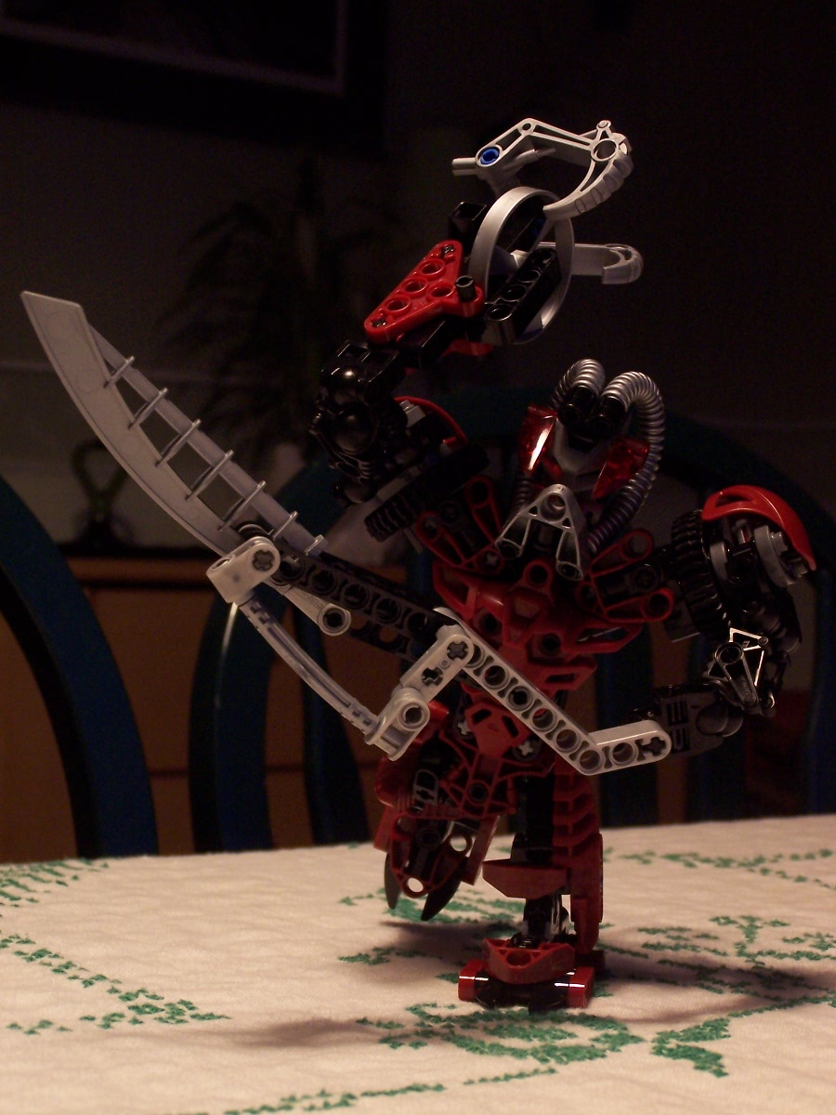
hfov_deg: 21.3
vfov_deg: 28.2
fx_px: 2222
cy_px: 558
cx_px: 418
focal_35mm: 69
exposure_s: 1/8
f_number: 3.2
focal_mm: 11.5
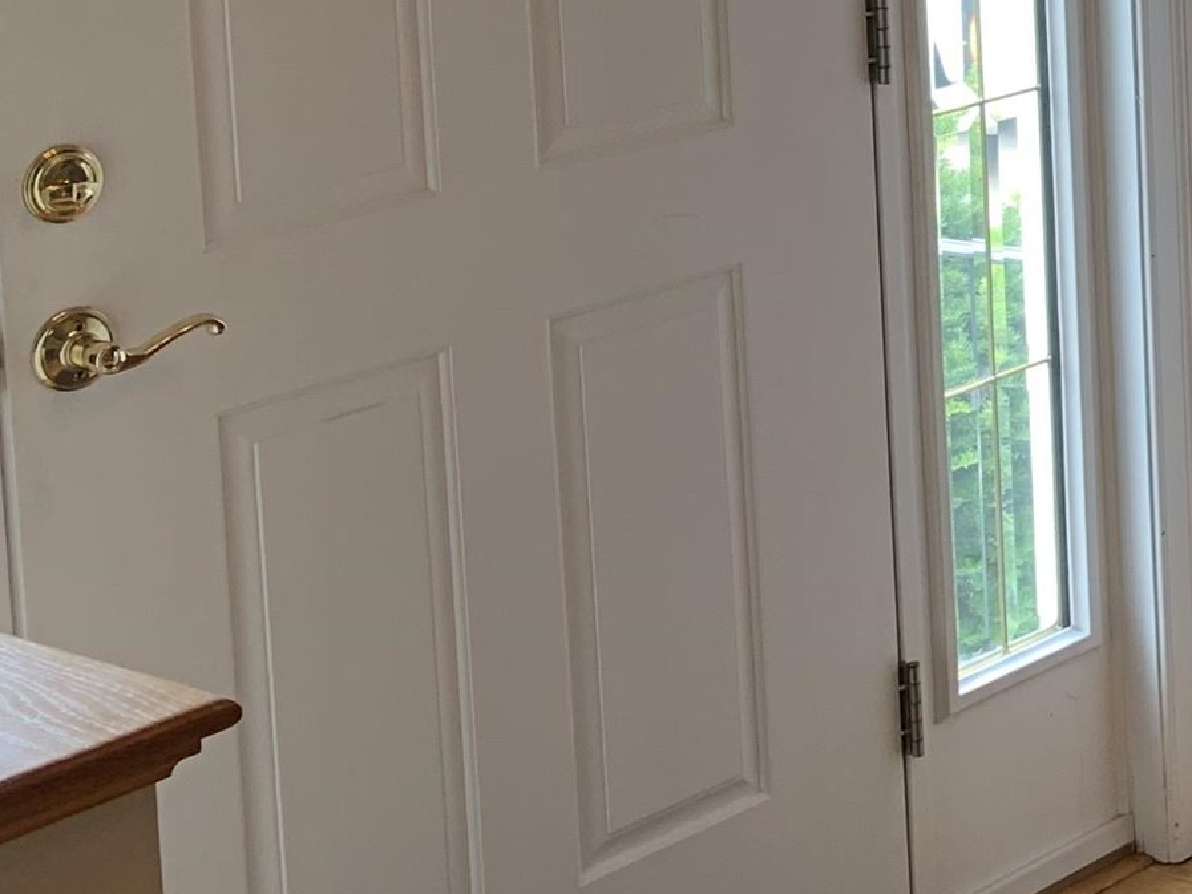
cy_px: -244
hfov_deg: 18.6
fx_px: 3065
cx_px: 1952
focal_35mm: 89
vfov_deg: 15.8
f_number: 1.8
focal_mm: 4.25
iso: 50
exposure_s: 1/120
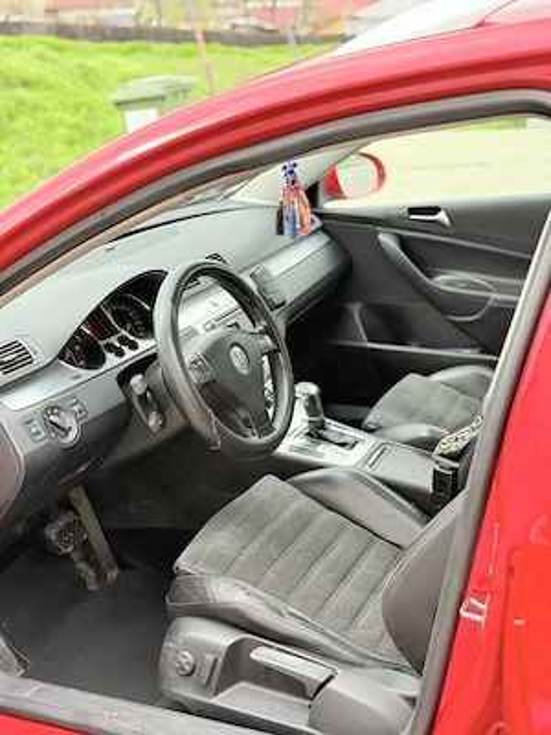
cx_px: 276
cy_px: 368
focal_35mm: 48
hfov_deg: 30.3
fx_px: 1019
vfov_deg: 39.7
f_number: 1.78
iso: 160
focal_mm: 6.76
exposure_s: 1/155
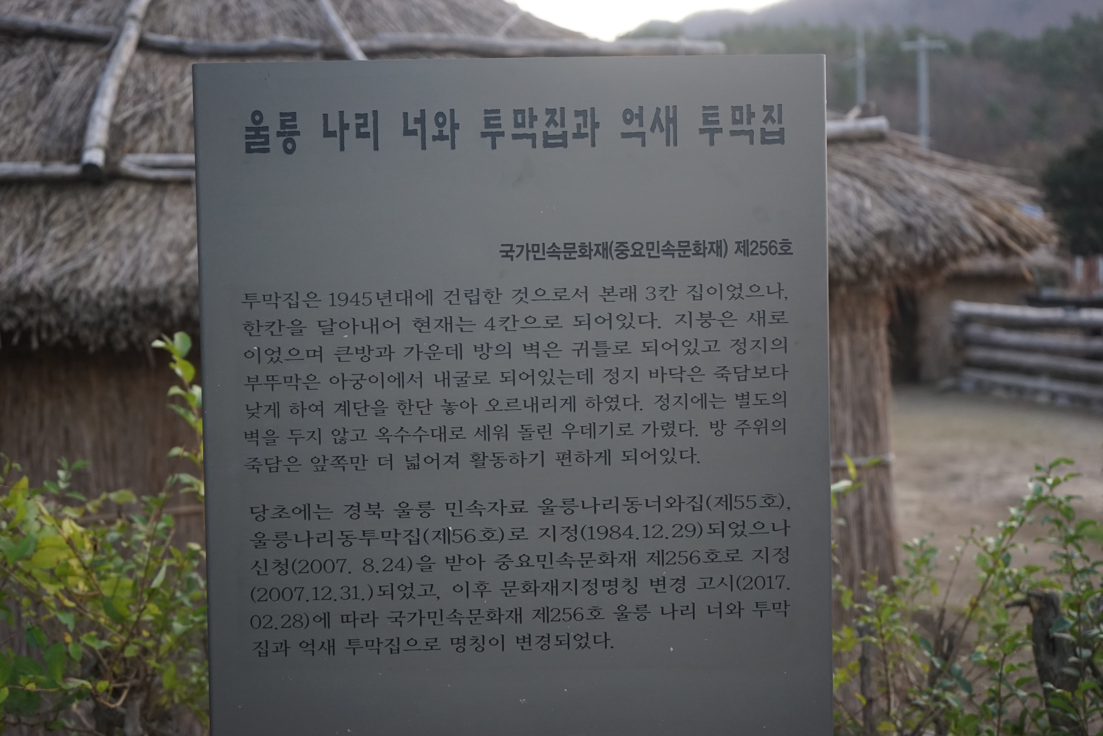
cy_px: 368
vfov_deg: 31.9
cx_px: 552
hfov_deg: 46.4
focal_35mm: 42
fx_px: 1287
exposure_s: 1/160
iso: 1000
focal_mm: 42
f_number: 4.5
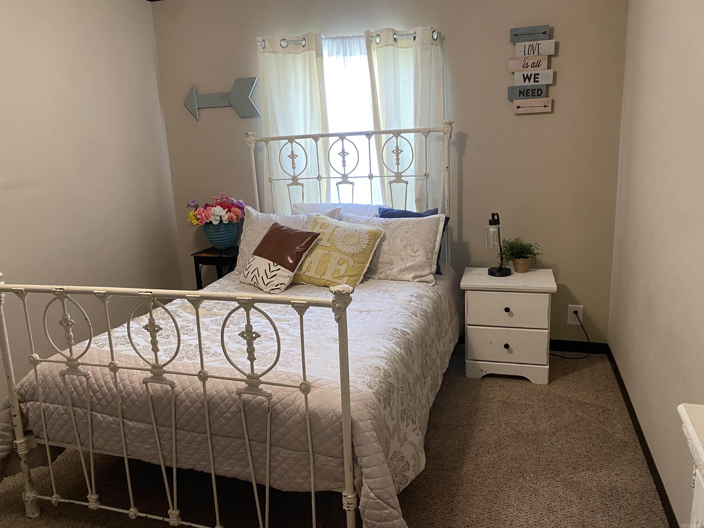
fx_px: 529
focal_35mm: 26
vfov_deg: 53.1
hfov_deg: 67.3
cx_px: 352
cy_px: 264
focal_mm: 4.25
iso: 160
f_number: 1.8
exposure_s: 1/60
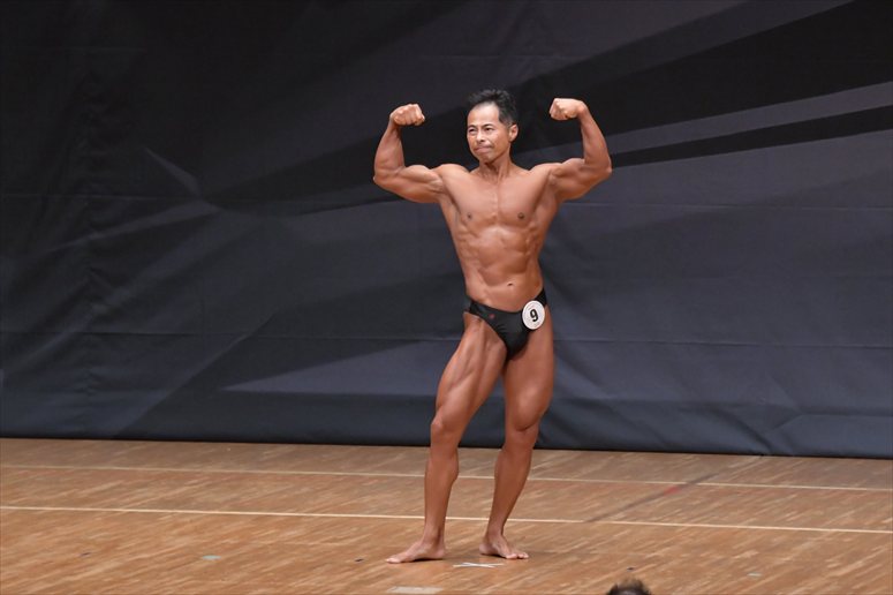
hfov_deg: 7.6
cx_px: 446
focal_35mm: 270
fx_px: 6694
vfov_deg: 5.1
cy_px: 298
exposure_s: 1/400
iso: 6400
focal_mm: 180
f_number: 5.6
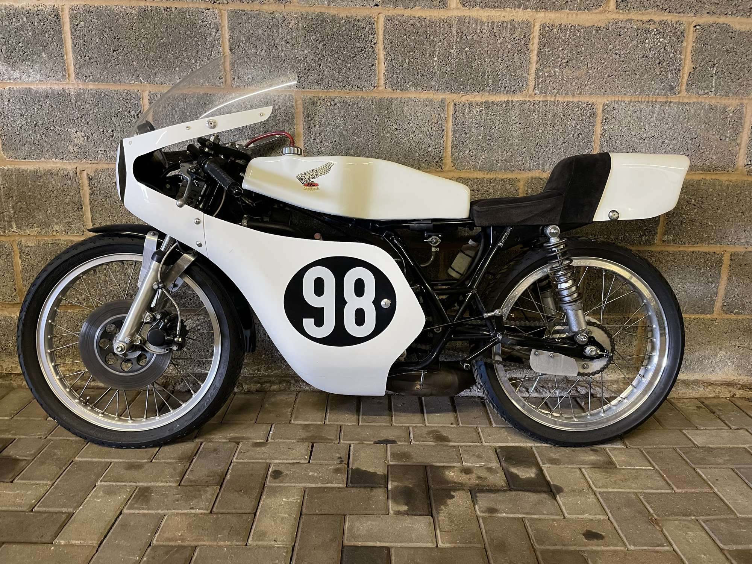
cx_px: 376
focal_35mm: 26
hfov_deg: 67.3
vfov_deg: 53.1
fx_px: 565
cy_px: 282
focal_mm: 4.2
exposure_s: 1/50
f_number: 1.6
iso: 250
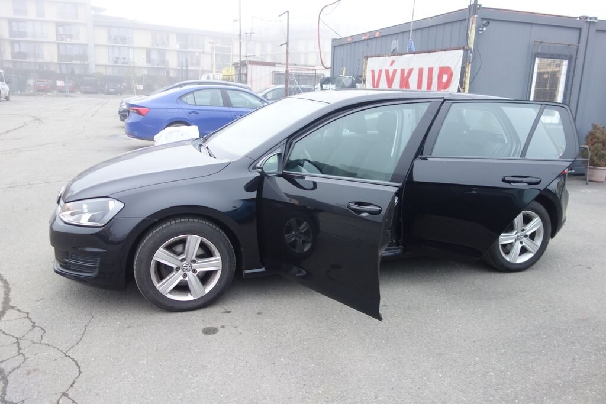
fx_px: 471
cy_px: 202
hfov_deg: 65.5
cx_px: 303
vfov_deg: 46.4
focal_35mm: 28
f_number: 1.8
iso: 125
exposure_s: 1/50
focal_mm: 10.4
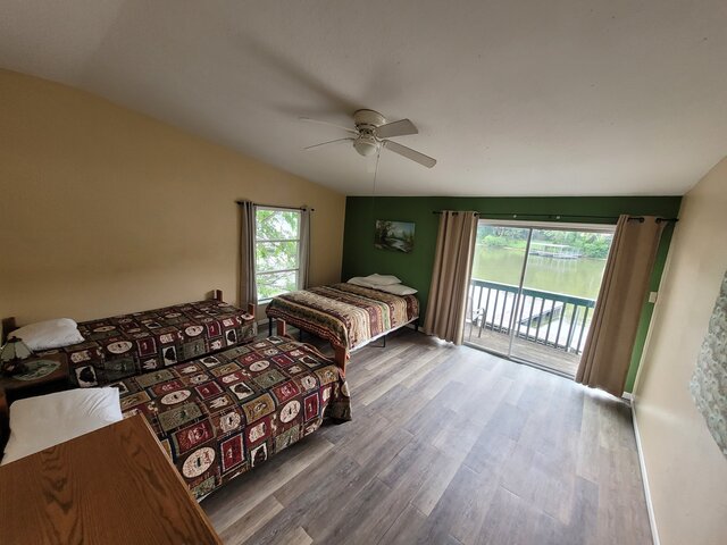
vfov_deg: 89.9
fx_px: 273
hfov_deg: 106.2
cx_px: 364
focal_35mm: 13
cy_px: 272
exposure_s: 1/60
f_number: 2.2
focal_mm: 1.74
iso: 125
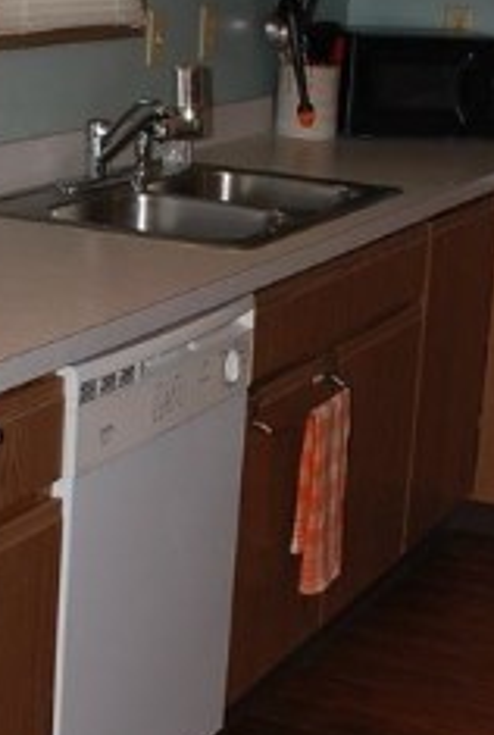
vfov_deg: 20.8
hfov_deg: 14.0
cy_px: 328
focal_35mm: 98
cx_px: 208
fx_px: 2005
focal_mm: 20
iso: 200
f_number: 3.8
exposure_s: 1/60
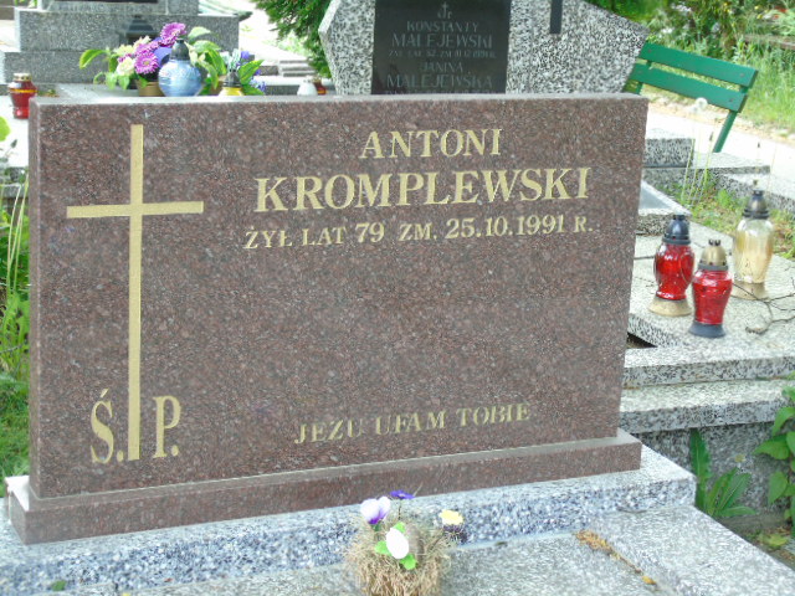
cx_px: 398
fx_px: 1631
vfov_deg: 20.7
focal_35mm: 71
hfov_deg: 27.4
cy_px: 298
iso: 80
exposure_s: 1/40
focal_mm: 13
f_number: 4.7
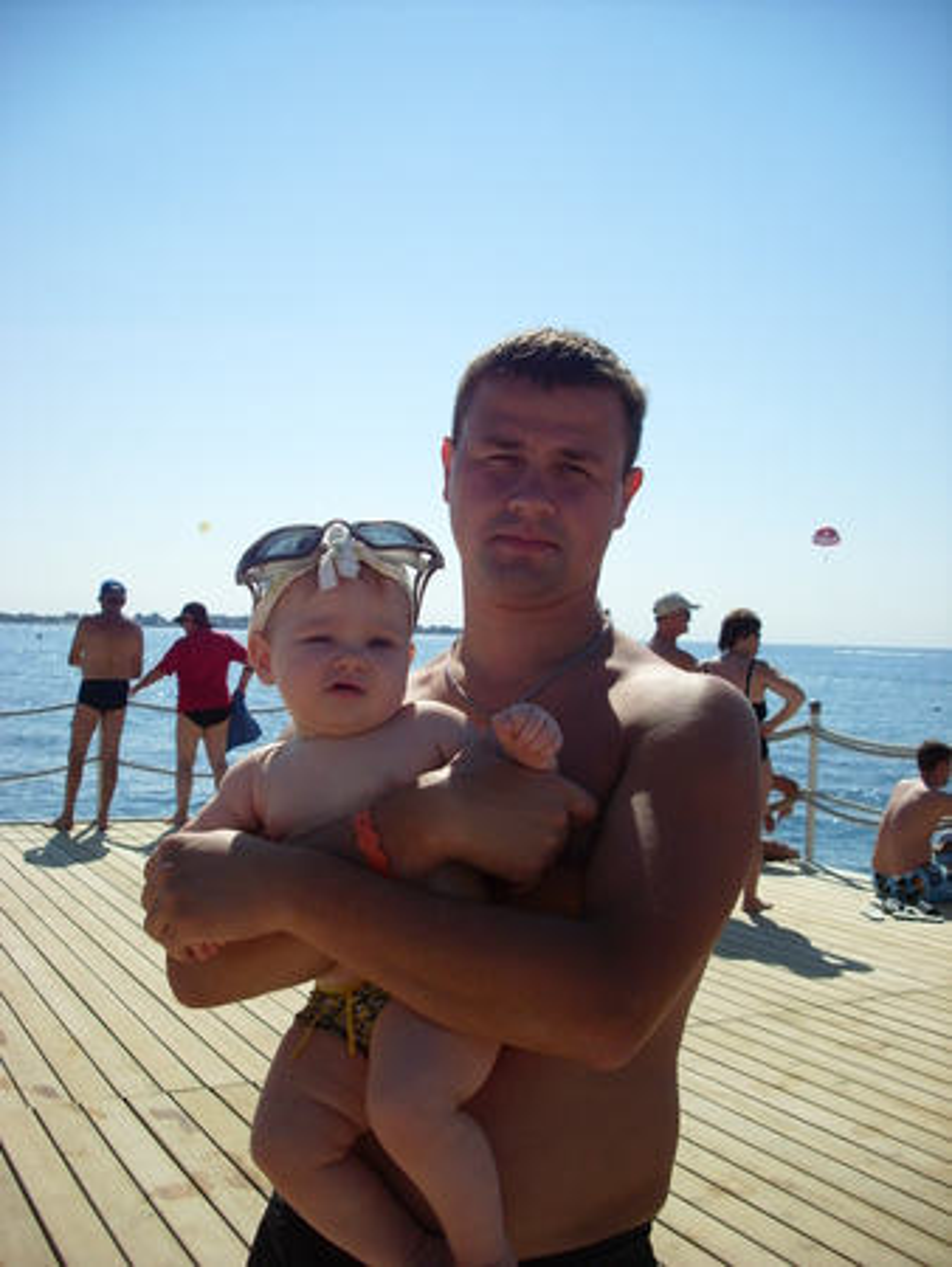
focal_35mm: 38
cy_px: 634
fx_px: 1392
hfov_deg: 37.8
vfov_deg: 49.0
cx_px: 476
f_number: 7.7
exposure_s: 1/500
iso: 80
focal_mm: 6.3
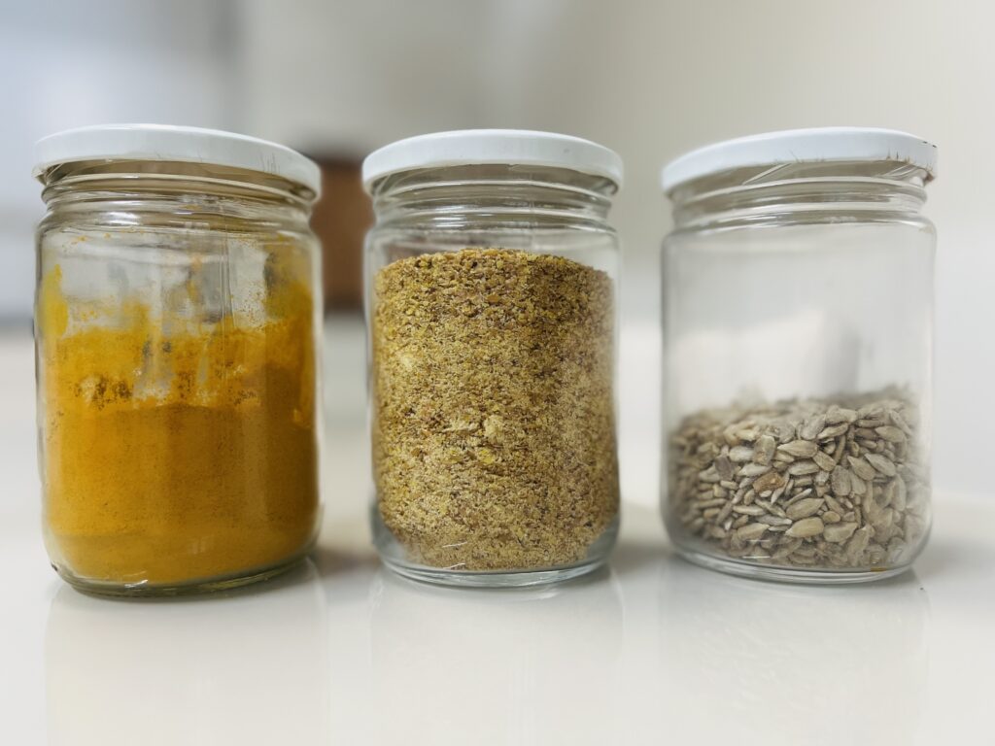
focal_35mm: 26
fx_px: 747
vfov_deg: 53.1
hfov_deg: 67.3
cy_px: 373
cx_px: 498
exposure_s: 1/60
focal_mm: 5.7
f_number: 1.5
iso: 200
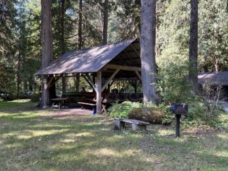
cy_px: 84
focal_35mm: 30
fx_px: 198
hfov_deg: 59.8
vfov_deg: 46.8
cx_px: 100
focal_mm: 5.1
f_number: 1.6
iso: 50
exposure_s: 1/121
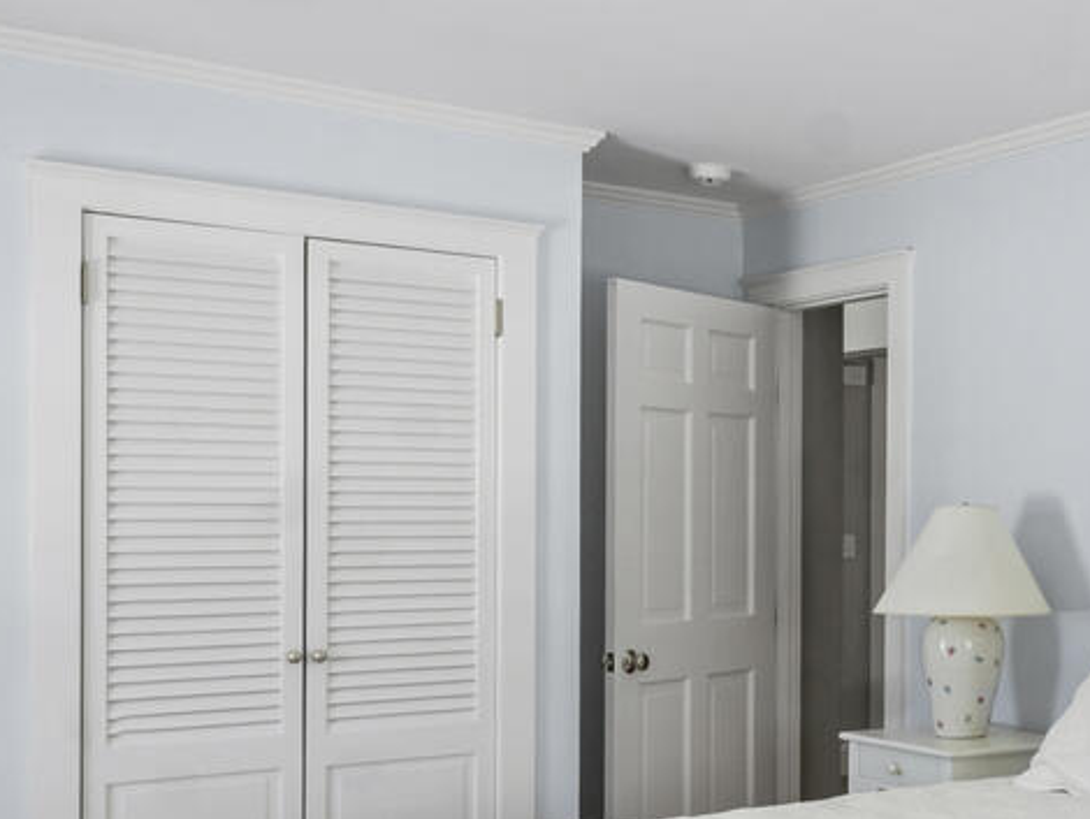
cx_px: 1255
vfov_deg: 27.5
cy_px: 487
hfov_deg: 31.3
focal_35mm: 53
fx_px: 1670
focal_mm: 16
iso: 1250
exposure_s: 1/125
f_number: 7.1
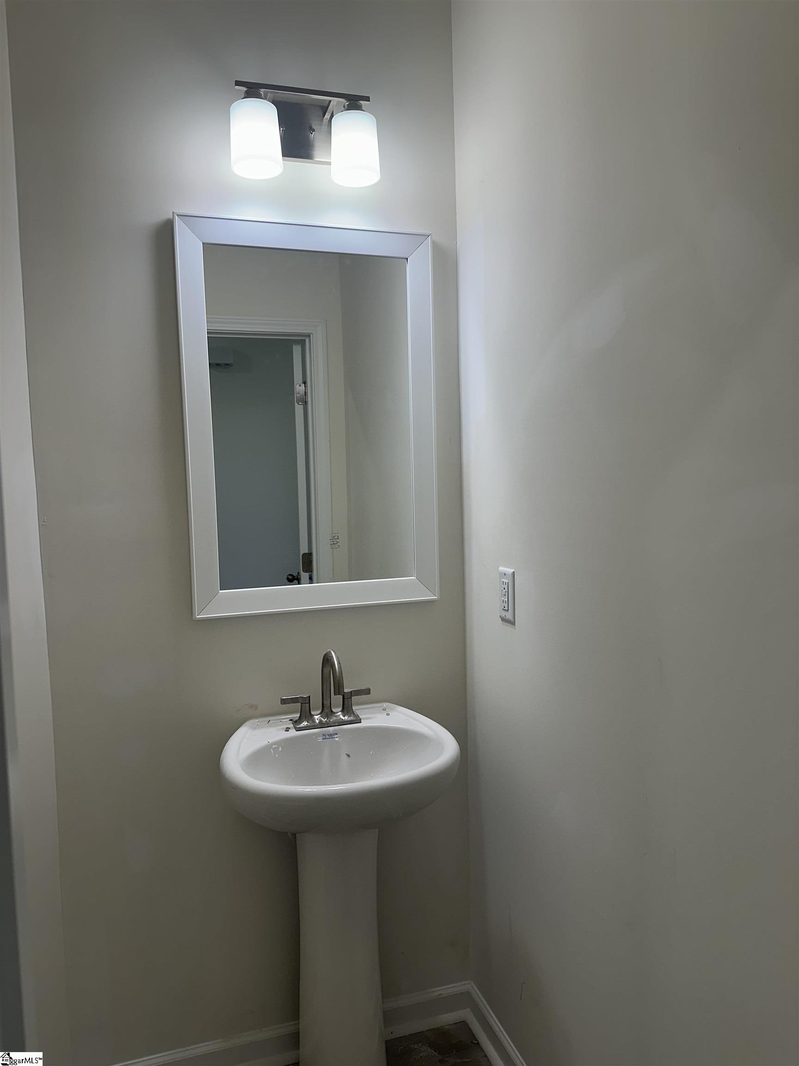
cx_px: 400
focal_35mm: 24
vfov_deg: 71.6
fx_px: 739
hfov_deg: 56.8
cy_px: 533
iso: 64
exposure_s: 1/120
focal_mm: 6.86
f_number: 1.78
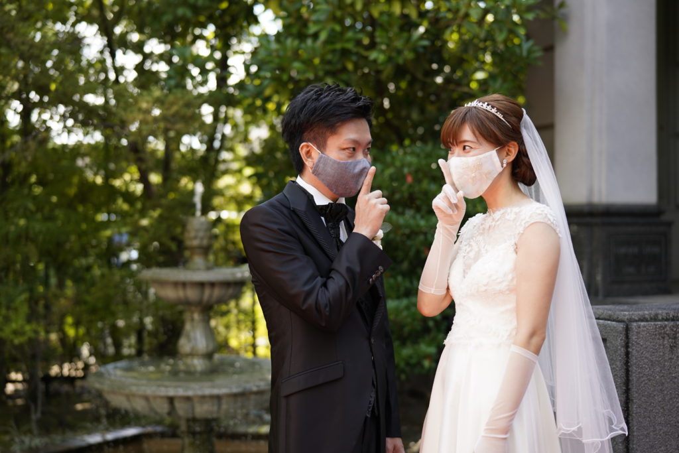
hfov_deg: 39.6
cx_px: 340
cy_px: 226
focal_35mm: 50
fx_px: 943
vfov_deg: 27.0
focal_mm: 50
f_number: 1.8
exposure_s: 1/320
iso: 100
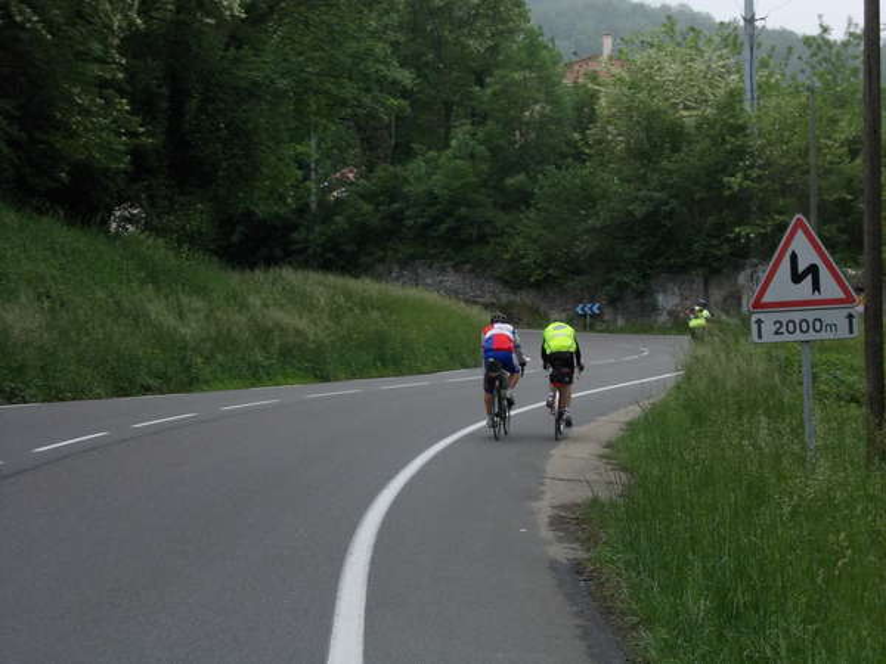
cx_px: 443
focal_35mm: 82
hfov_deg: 23.8
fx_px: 2099
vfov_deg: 18.0
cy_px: 332
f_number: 4.8
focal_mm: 11.6
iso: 200
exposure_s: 1/125
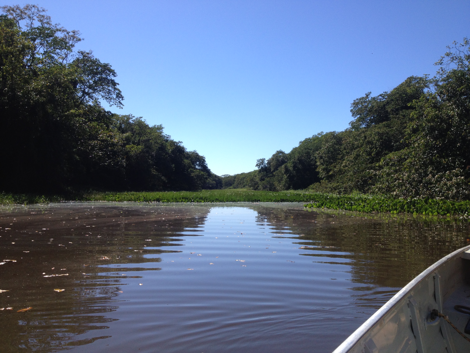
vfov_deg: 40.7
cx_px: 235
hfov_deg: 52.6
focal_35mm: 35
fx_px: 475
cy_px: 176
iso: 50
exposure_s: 1/1623
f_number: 2.4
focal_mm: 4.28
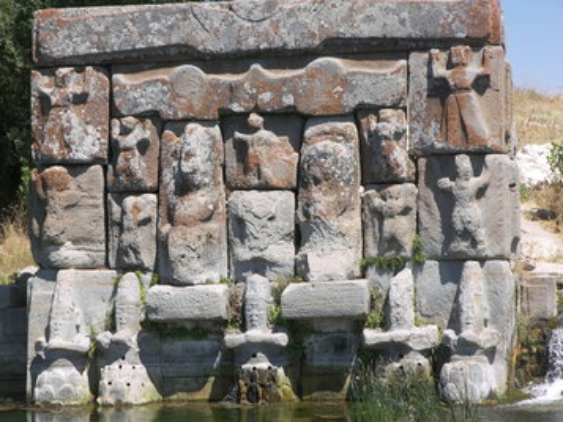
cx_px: 282
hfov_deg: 17.4
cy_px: 211
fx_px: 1838
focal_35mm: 113
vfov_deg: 13.1
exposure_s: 1/400
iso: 50
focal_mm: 23.8
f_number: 4
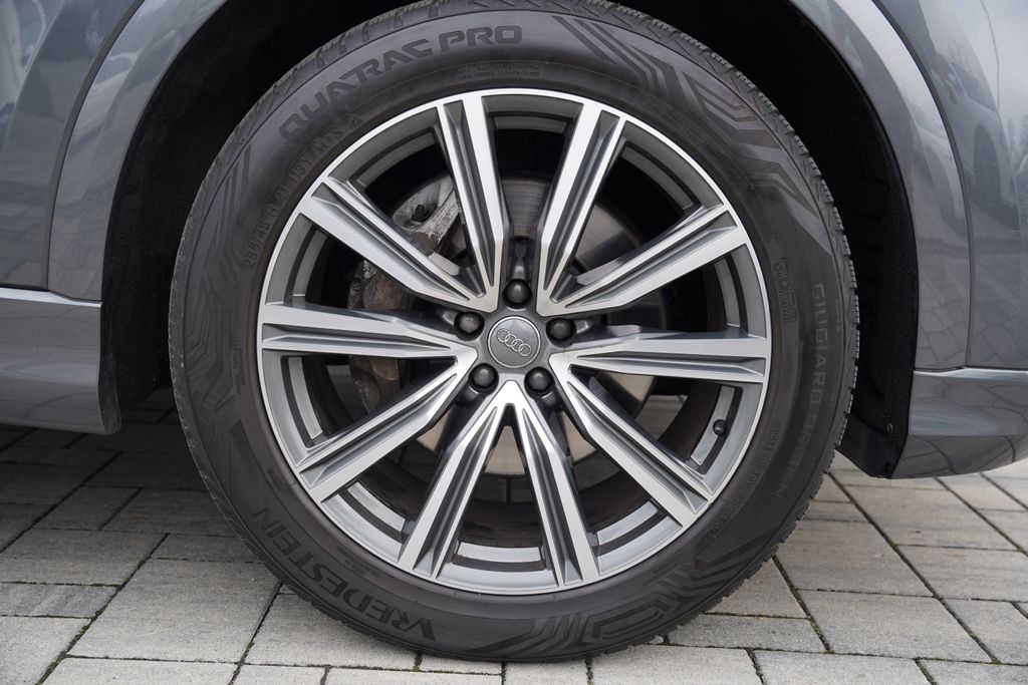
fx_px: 1171
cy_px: 342
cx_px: 514
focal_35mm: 41
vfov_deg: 32.6
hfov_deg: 47.4
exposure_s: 1/100
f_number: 4
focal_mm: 41
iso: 100
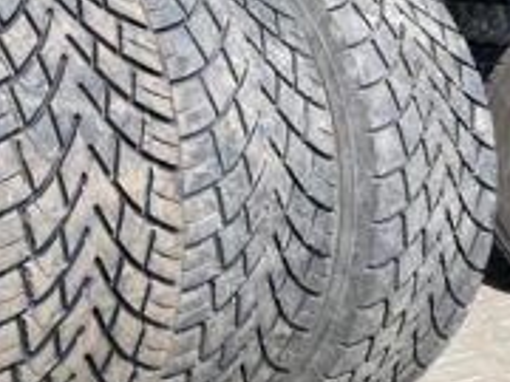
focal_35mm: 62
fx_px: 913
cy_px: 219
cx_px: -28
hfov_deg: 28.7
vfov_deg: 23.6
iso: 32
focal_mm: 4.25
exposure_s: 1/927
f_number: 1.8
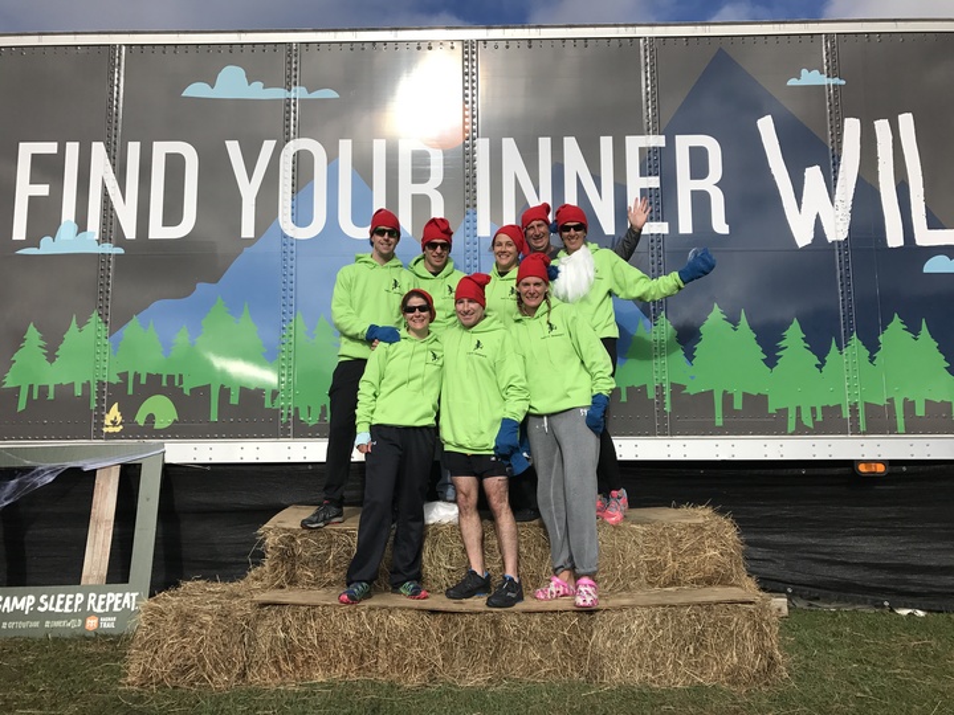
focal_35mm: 28
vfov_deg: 49.7
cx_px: 477
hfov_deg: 63.4
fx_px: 772
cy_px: 358
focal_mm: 3.99
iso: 20
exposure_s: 1/4367
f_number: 1.8
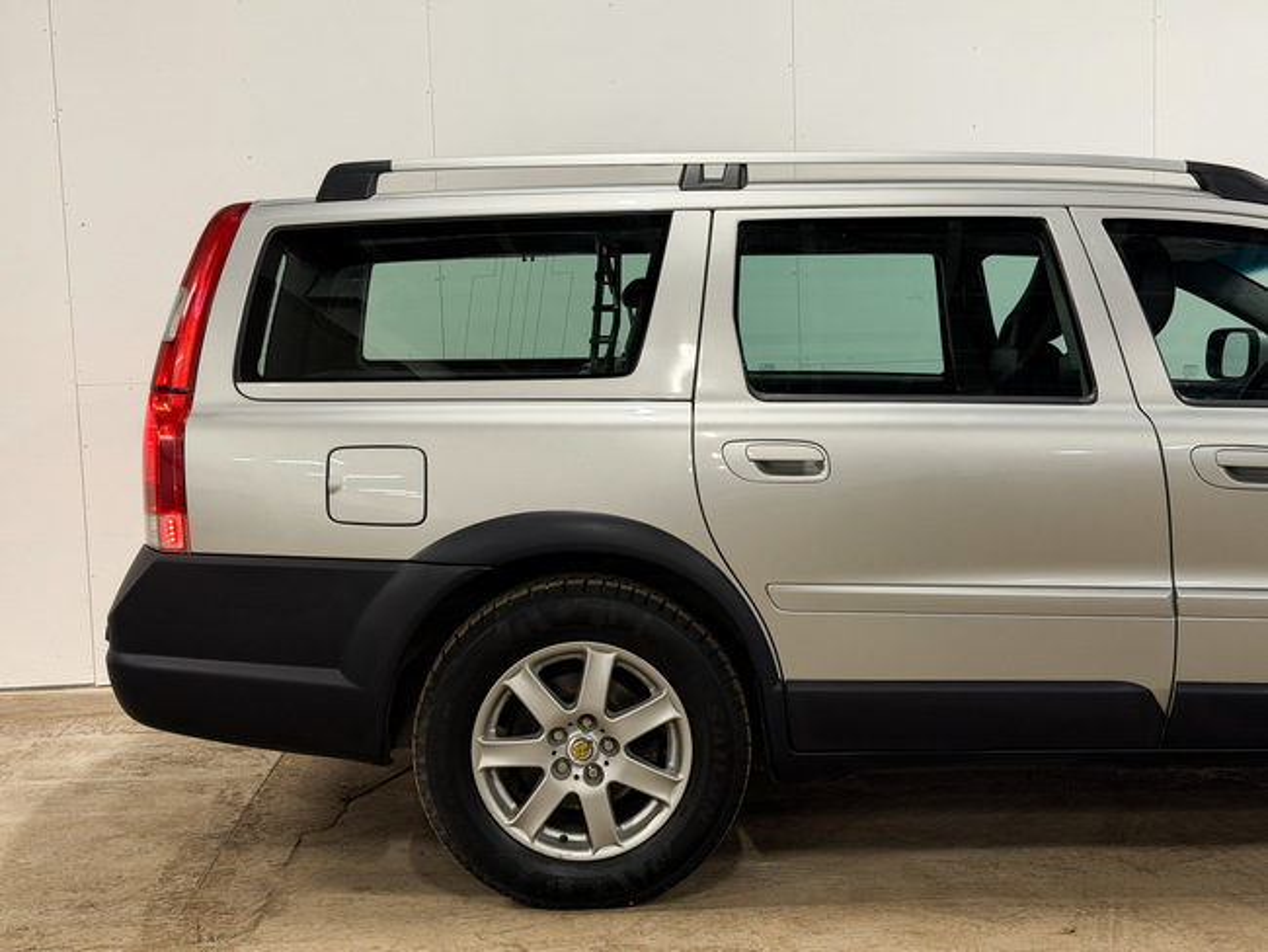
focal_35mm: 48
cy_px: 476
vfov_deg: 30.3
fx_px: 1759
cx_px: 634
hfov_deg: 39.6
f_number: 1.8
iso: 100
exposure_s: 1/50
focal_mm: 6.76
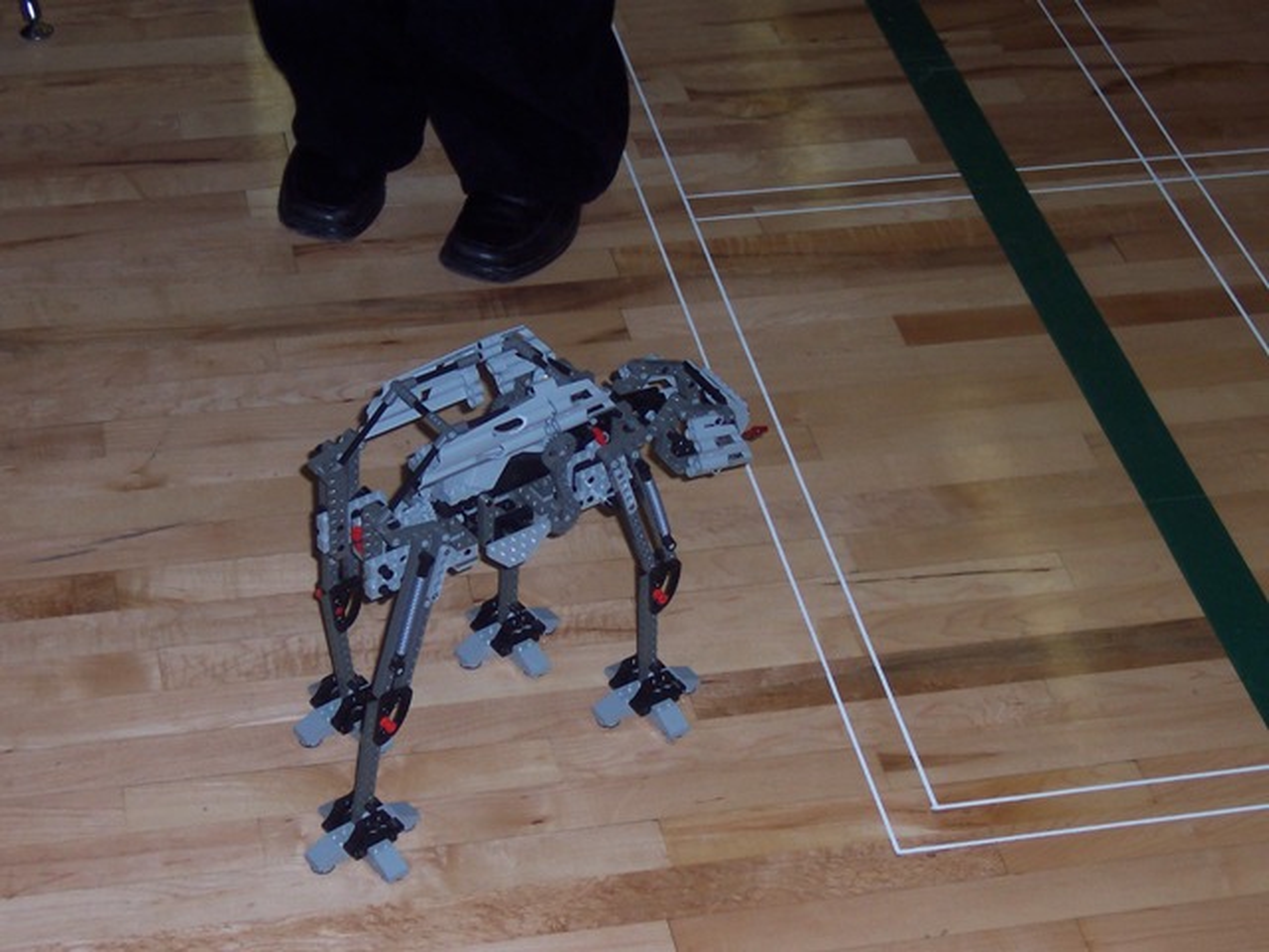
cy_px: 476
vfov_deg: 15.1
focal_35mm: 98
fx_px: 3593
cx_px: 634
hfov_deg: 20.0
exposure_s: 1/90
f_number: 4
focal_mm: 15.2
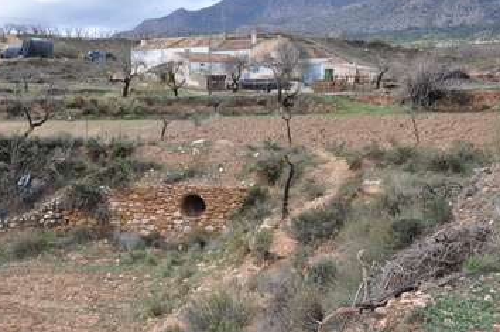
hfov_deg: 37.8
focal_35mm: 53
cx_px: 223
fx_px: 729
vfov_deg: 25.6
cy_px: 148
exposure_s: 1/80
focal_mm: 31
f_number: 9
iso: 200
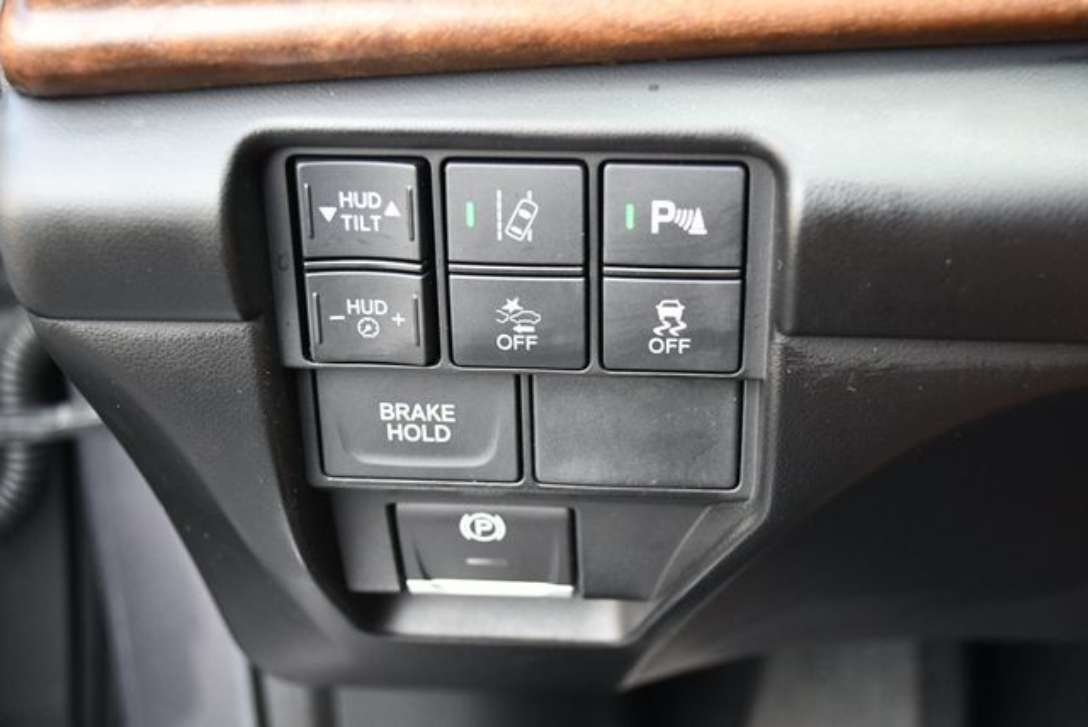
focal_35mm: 52
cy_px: 364
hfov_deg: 38.2
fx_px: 1573
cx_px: 544
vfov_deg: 26.0
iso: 800
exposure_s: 1/125
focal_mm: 26
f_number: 4.2
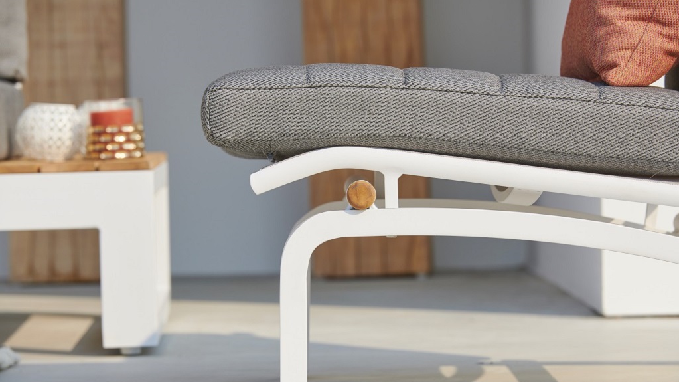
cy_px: 226
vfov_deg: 6.8
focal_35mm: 179
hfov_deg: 12.0
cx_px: 340
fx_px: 3222
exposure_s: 1/500
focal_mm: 170
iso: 125
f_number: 8
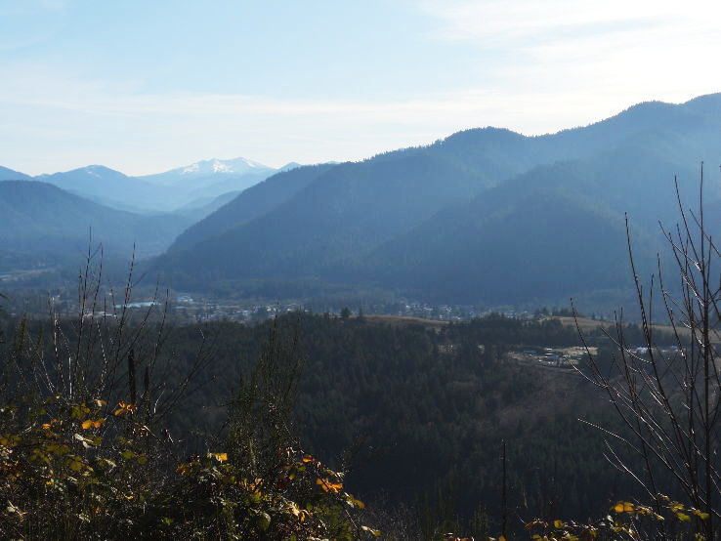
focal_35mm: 54
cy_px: 270
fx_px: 1125
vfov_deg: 27.0
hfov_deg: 35.5
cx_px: 360
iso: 80
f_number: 4.8
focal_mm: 9.8
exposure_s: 1/640
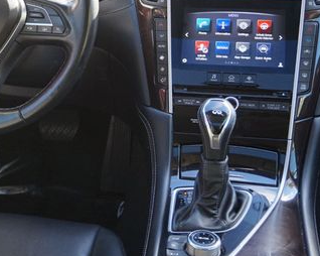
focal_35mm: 68
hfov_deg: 27.1
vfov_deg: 22.2
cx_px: 42
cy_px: 62
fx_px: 644
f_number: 4.5
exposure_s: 1/60
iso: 320
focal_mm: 24
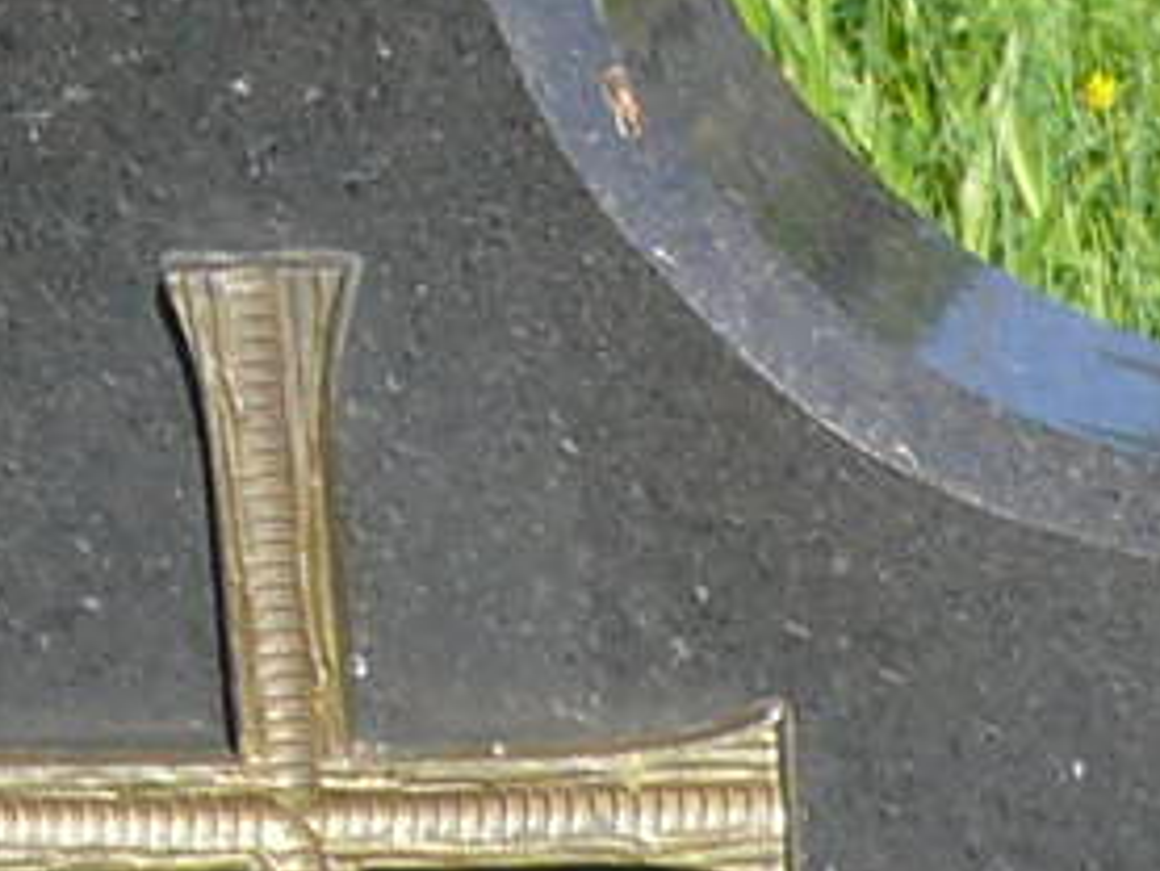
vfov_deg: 3.4
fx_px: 14516
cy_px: 2194
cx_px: 2454
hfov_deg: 4.5
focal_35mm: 433
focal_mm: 11.4
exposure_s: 1/250
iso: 100
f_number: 5.6
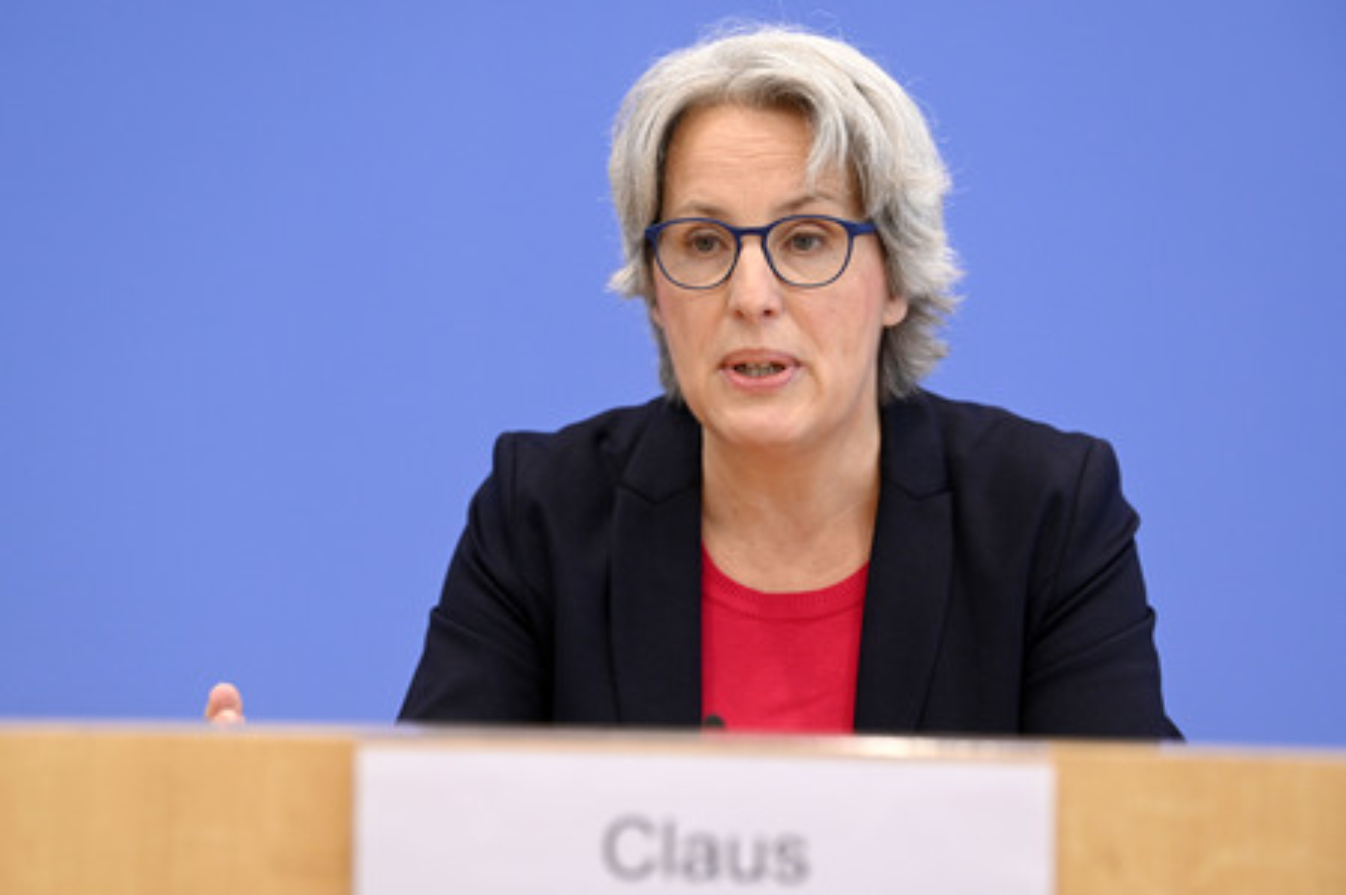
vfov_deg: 12.4
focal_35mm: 110
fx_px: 4110
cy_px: 448
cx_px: 673
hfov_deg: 18.6
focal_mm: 110
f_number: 4
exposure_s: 1/640
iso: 2500
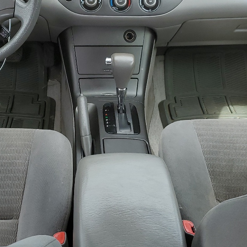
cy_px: 98
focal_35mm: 56
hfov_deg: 30.6
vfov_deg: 30.5
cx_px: 115
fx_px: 452
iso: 50
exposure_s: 1/588
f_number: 1.5
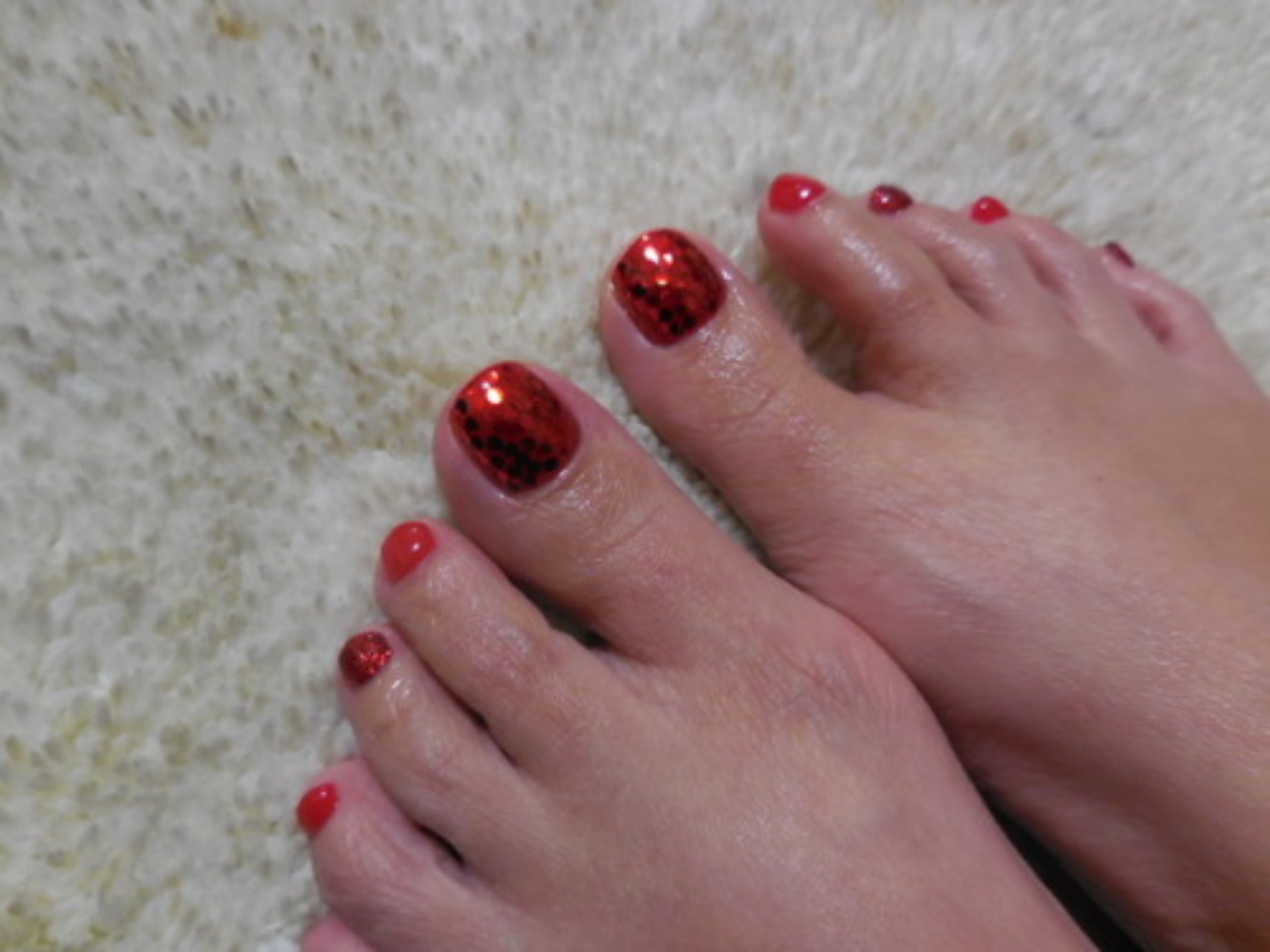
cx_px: 635
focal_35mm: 25
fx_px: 917
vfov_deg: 54.9
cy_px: 476
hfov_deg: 69.4
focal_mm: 4.5
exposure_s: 1/30
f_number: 3.3
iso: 360
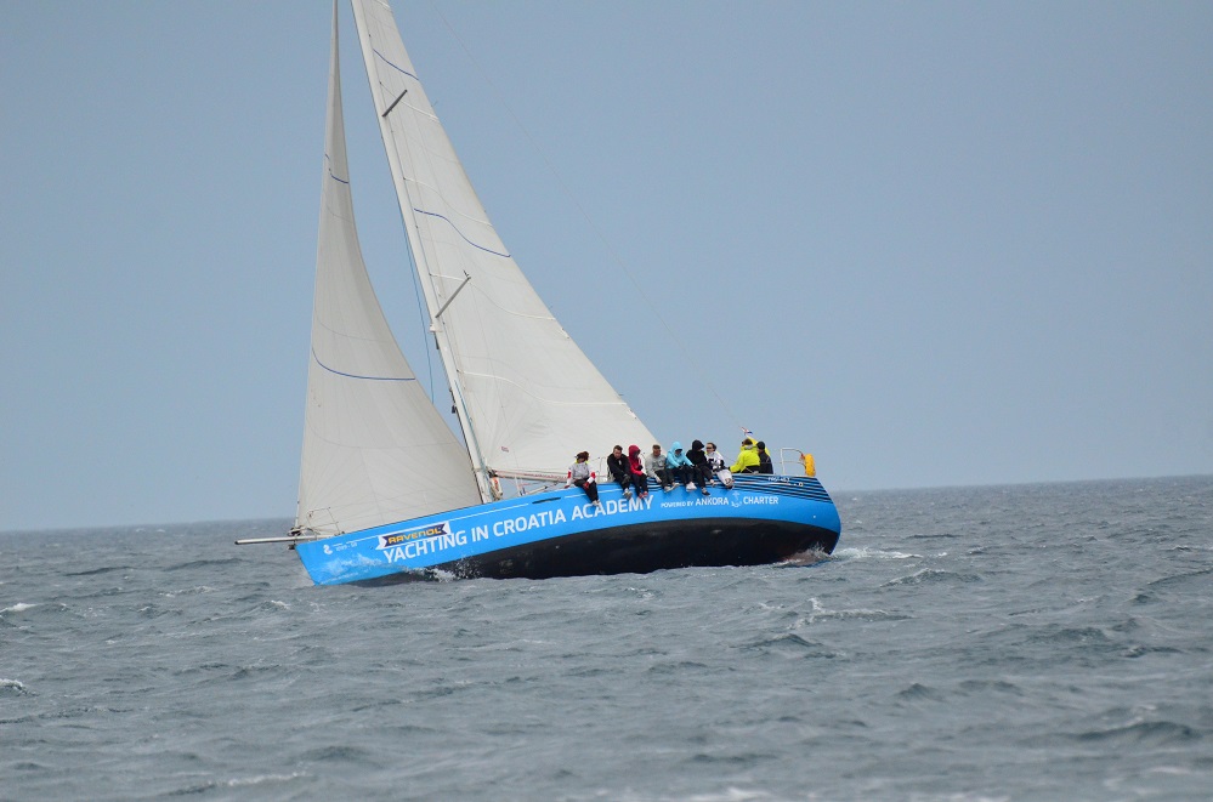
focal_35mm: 420
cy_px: 401
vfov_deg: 3.3
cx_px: 606
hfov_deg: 4.9
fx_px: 14118
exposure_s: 1/8000
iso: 1800
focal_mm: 280
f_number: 5.6
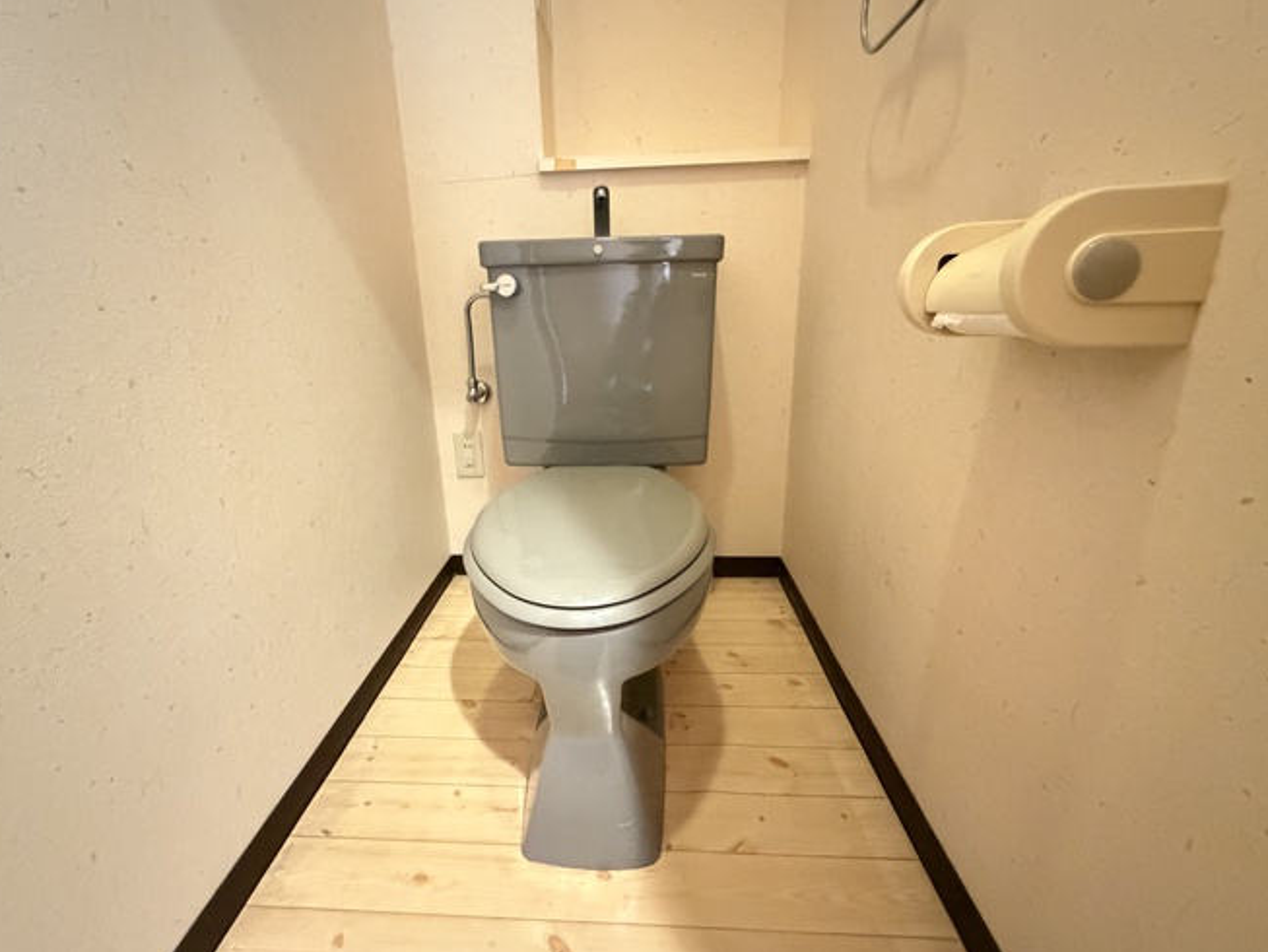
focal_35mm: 15
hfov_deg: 98.1
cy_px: 448
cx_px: 604
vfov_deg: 81.7
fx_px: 550
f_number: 2.2
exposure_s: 1/27
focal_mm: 2.22
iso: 2000
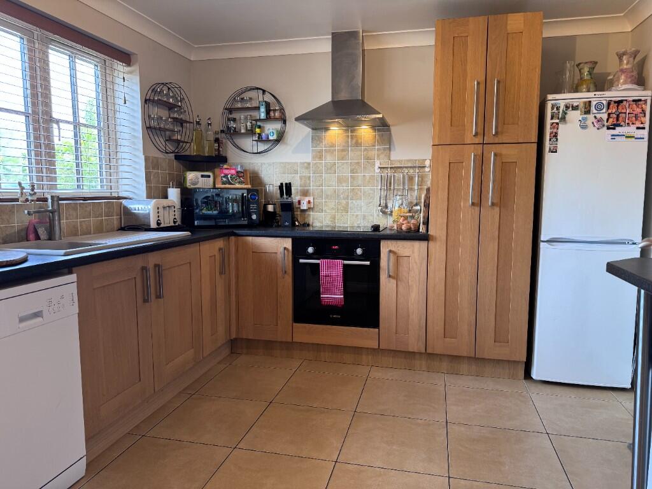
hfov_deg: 71.6
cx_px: 326
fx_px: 452
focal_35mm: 24
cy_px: 244
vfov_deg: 56.8
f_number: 1.78
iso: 125
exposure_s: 1/50
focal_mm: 6.76
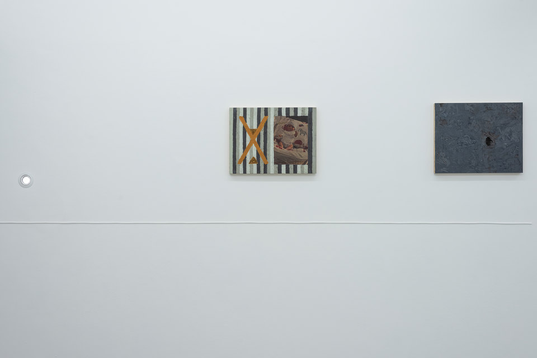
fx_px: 746
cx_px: 268
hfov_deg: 39.6
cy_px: 179
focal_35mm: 50
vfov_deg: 27.0
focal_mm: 50
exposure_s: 1/10
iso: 100
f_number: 9
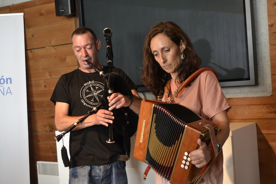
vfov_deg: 23.8
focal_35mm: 57
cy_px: 92
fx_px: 437
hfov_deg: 35.1
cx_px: 138
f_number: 4.8
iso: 1600
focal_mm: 38
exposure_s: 1/60
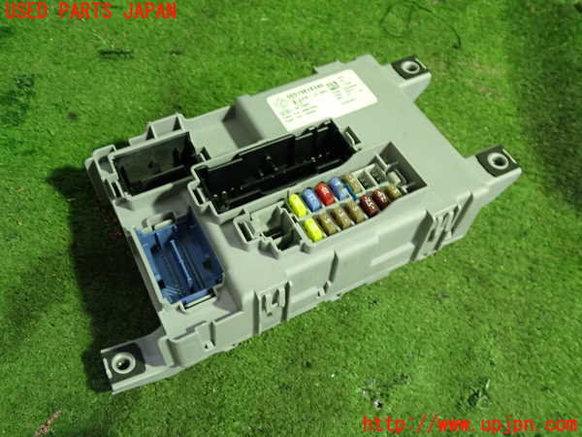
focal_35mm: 32
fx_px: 538
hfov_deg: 56.8
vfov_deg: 44.2
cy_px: 218
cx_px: 291
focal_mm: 5.79
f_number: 2.4
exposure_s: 1/30
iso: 320
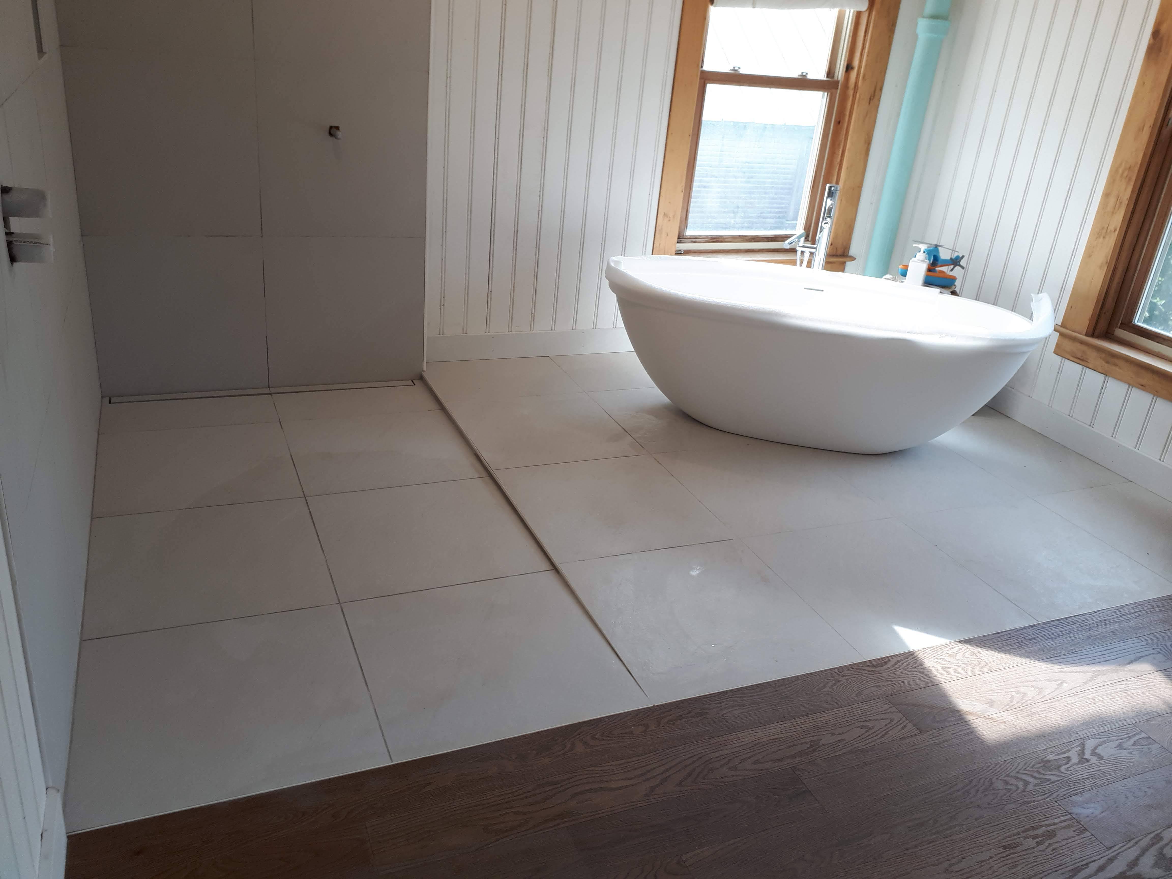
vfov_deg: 51.4
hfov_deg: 65.3
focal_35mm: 27
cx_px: 586
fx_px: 914
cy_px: 440
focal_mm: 3.6
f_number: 1.9
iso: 40
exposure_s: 1/60
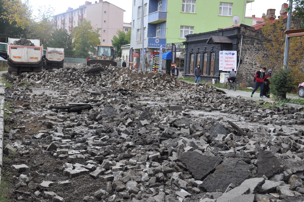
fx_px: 506
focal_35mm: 60
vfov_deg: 22.6
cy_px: 101
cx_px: 152
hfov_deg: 33.4
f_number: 7.1
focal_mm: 40
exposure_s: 1/200
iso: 200
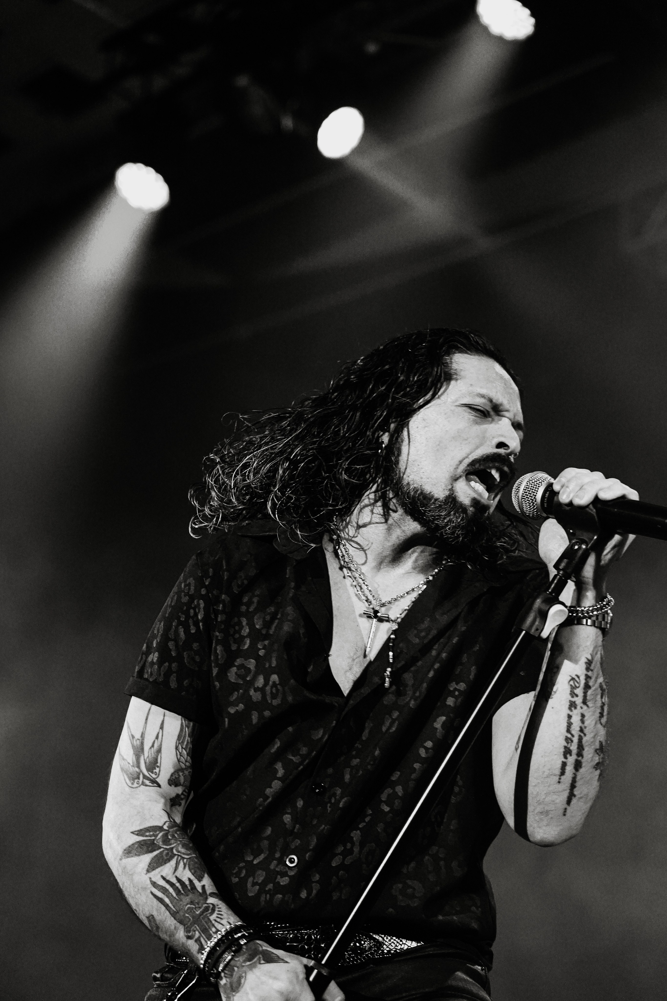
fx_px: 2084
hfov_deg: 18.2
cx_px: 334
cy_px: 500
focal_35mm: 75
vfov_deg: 27.0
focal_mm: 75
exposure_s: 1/500
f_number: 4
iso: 8000
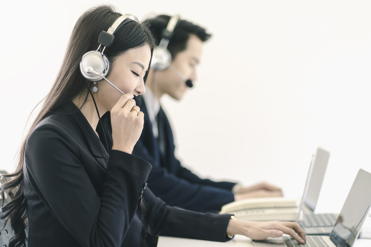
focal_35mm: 85
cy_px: 124
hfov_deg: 23.9
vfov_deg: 16.1
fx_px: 876
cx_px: 186
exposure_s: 1/250
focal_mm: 85
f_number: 1.8
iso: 100
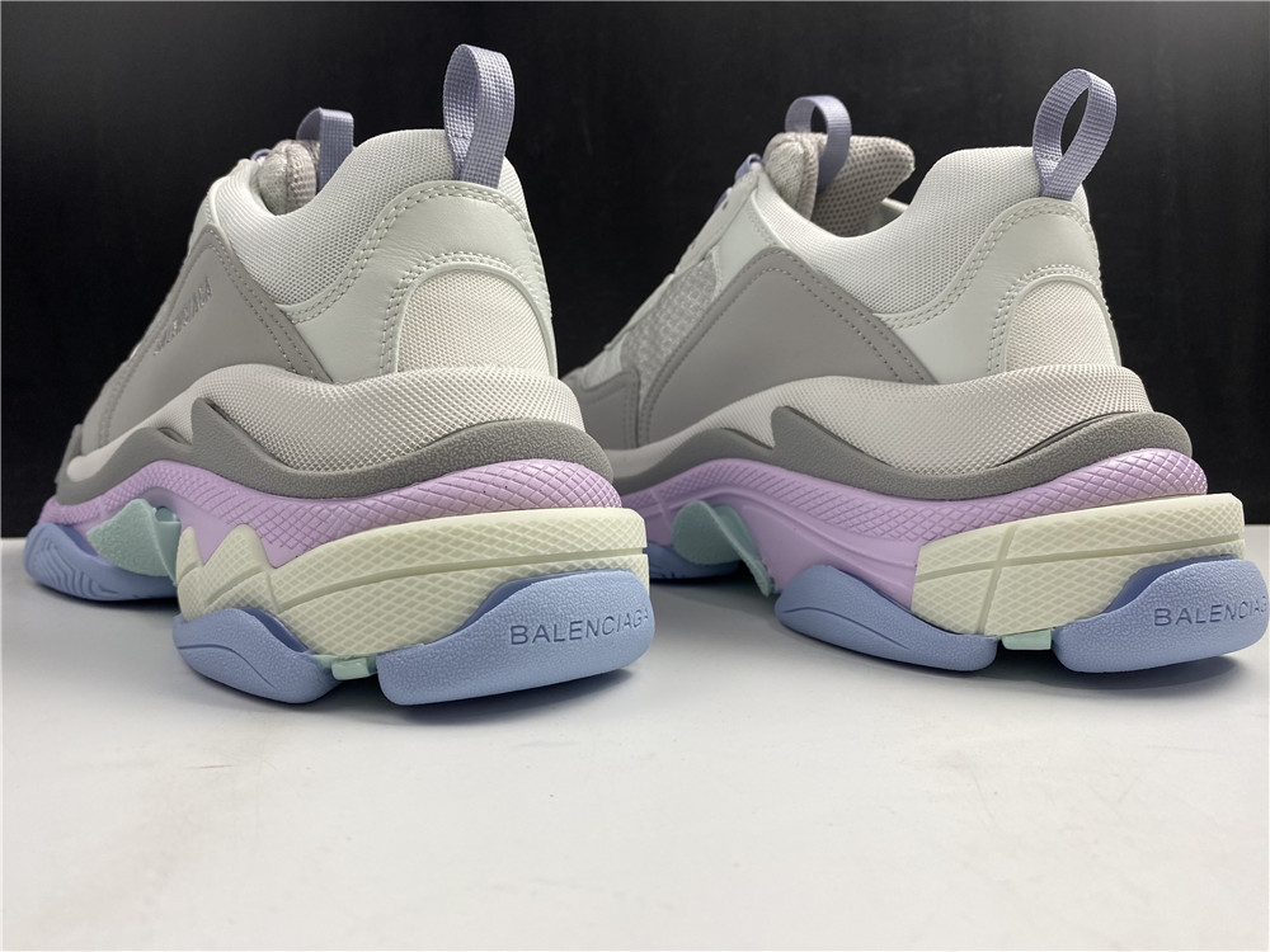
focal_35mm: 26
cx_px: 635
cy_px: 476
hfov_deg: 67.3
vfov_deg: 53.1
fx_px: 954
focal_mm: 4.25
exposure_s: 1/100
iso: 32
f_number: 1.8
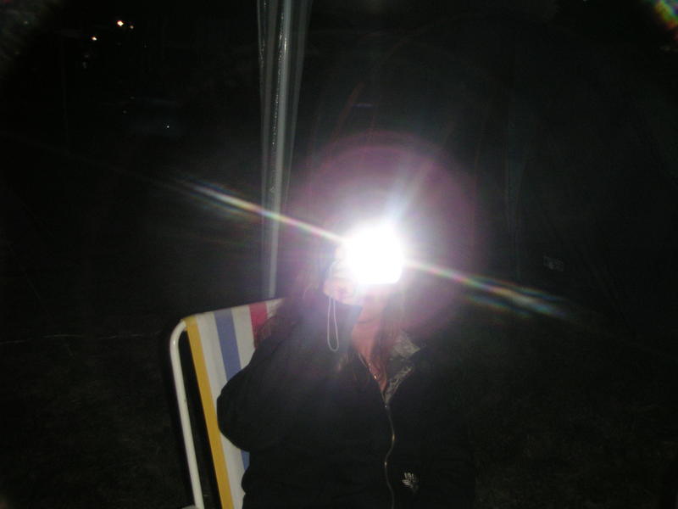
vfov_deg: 37.7
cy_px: 254
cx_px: 339
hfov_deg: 49.0
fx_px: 744
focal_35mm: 38
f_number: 2.8
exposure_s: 1/45
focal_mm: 6
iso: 160
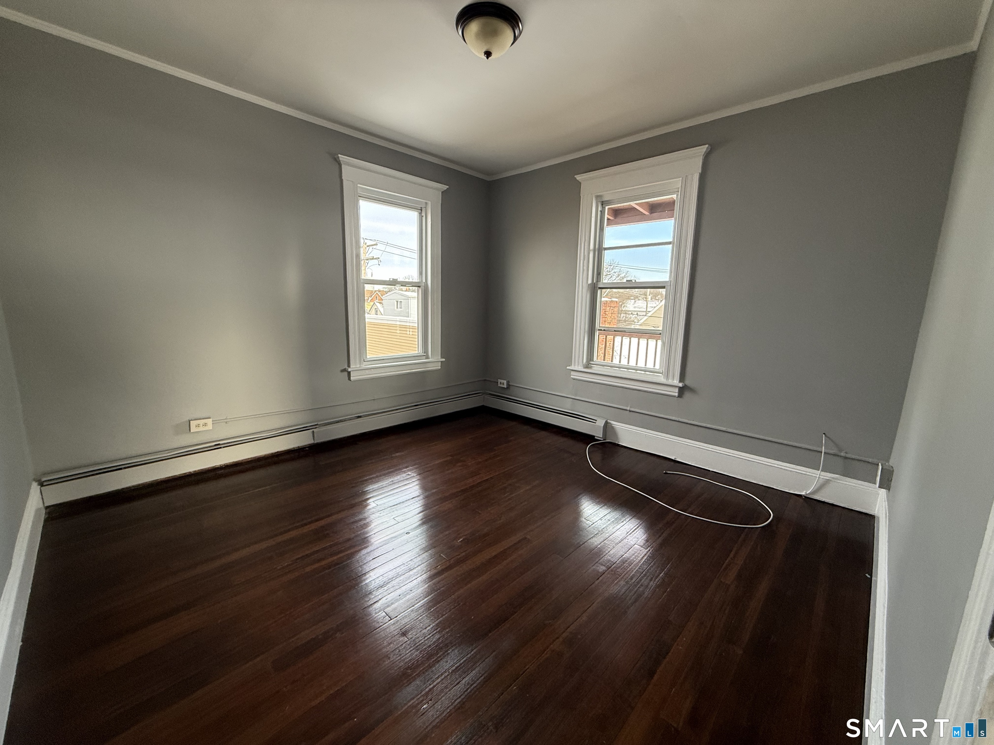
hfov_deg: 102.1
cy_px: 372
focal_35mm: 14
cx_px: 497
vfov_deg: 85.7
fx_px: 402
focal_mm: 2.22
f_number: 2.2
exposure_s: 1/99
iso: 125
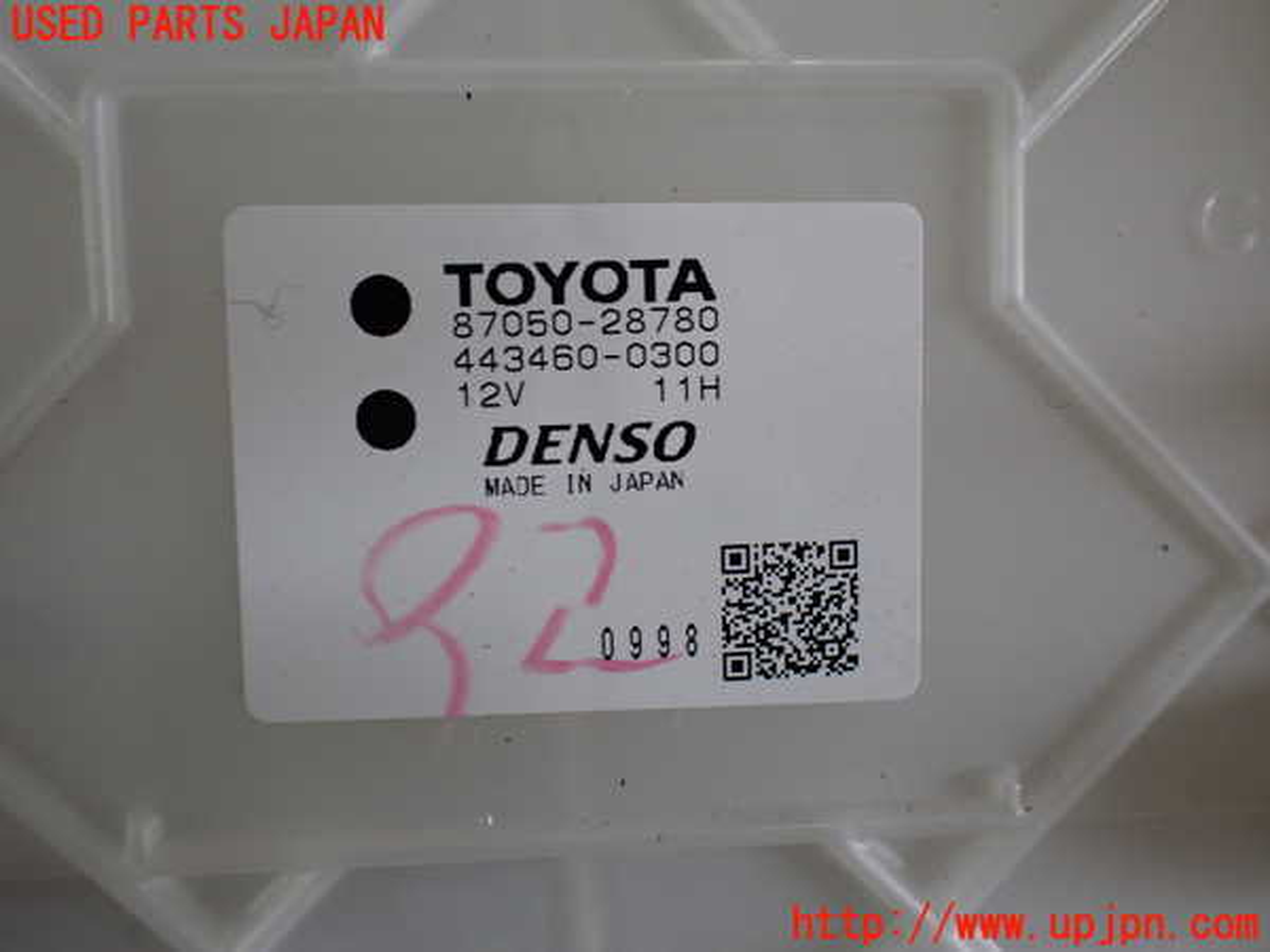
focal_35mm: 30
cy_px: 476
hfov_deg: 60.0
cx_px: 635
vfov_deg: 46.8
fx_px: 1101
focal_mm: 5.4
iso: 250
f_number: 2.3
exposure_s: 1/125
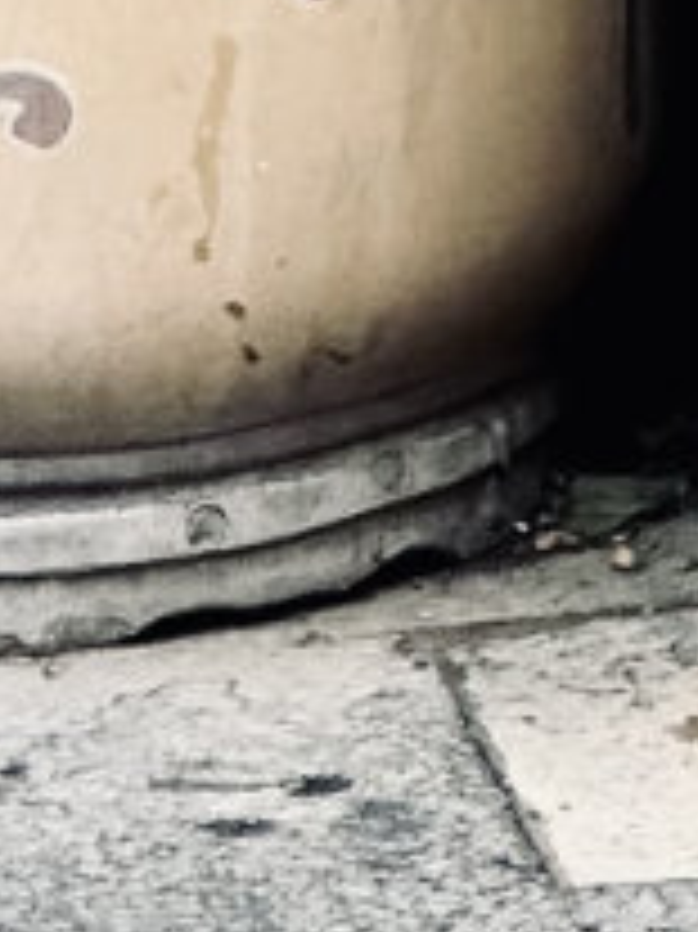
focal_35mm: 595
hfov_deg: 2.4
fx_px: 16013
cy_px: -2395
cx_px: 2648
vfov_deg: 3.2
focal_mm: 9
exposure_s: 1/99
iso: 100
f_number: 2.8
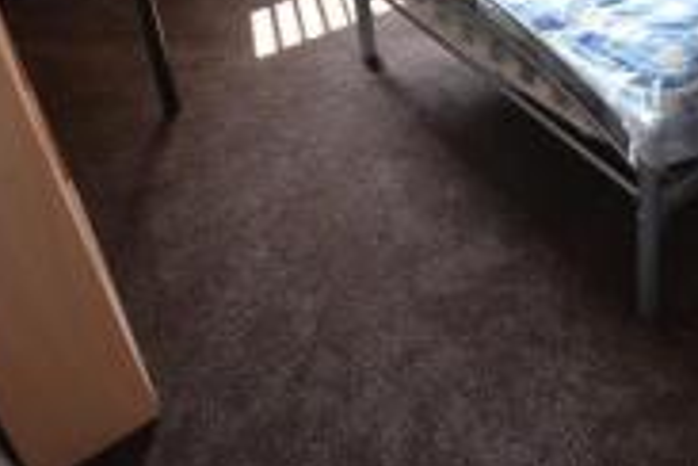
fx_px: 756
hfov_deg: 43.5
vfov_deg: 28.5
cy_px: -128
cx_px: 675
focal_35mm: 39
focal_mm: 10
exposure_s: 1/125
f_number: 4.5
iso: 1000
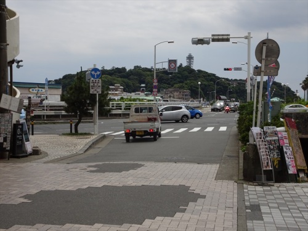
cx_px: 154
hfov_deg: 36.8
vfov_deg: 28.0
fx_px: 463
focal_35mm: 52
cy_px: 116
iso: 80
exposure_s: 1/1000
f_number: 4.5
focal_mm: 8.84
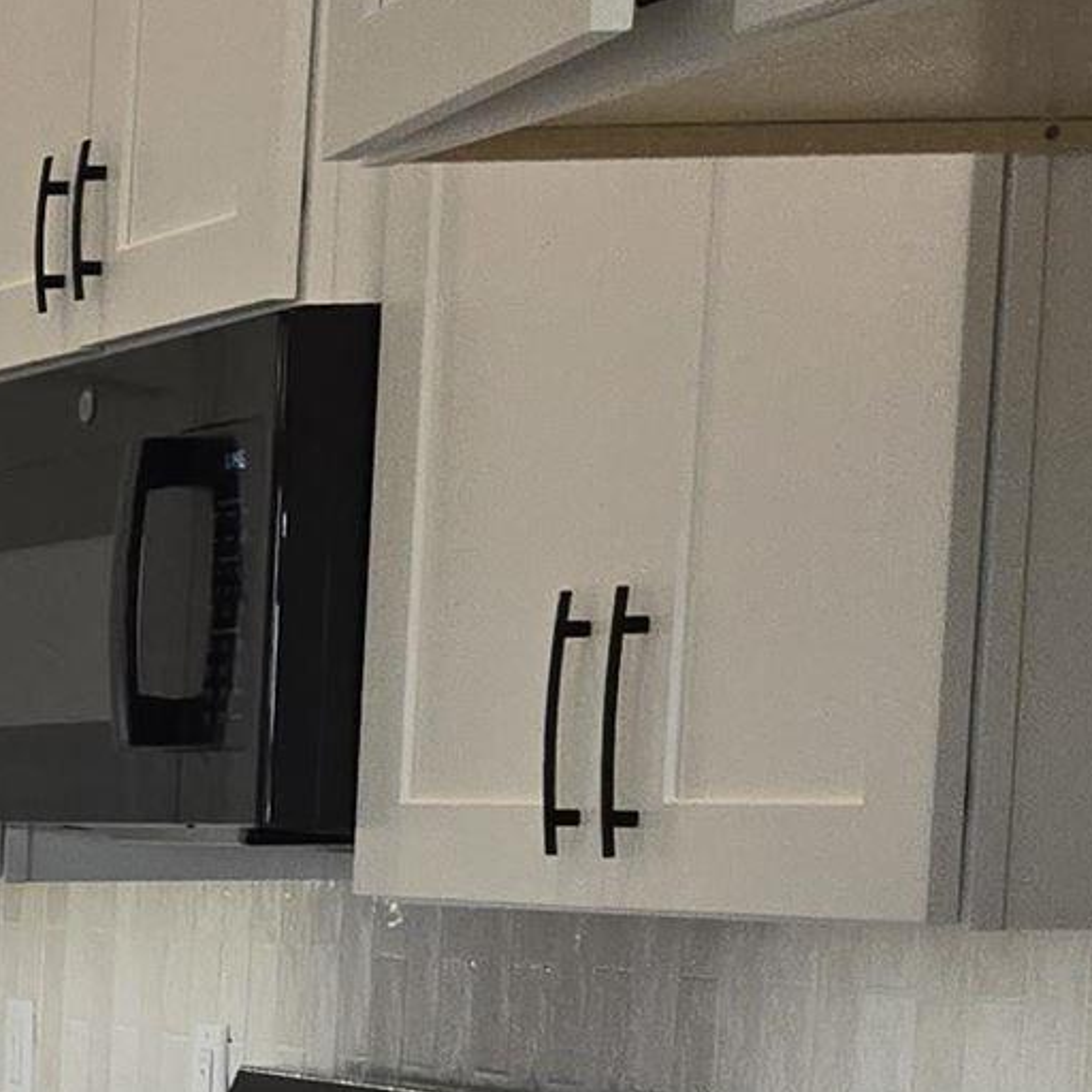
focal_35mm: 122
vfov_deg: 13.9
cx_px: -1762
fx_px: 4354
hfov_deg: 11.2
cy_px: 1288
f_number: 1.8
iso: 50
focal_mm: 5.4
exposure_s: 1/120
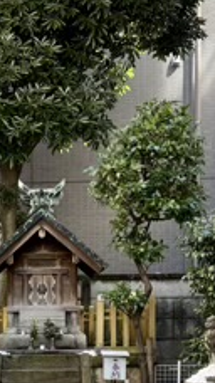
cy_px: 355
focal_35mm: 87
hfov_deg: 13.6
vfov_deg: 23.7
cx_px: -15
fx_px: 883
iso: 40
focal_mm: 5.96
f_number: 1.6
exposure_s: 1/197
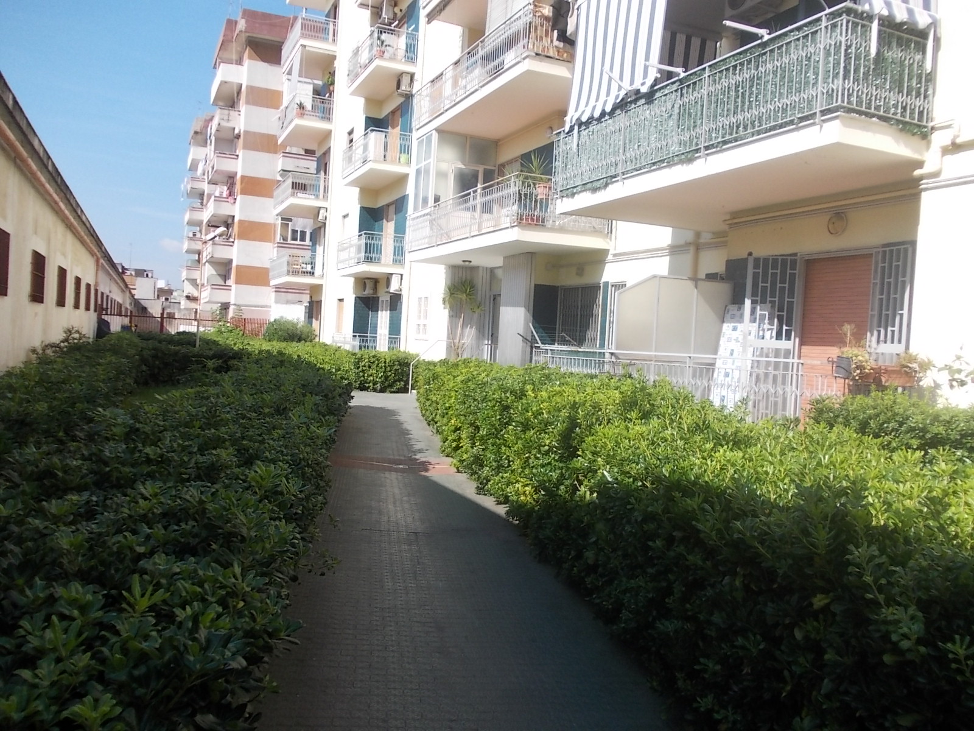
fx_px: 788
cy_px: 366
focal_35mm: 28
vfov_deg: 49.7
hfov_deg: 63.4
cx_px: 487
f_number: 5.4
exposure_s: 1/200
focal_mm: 4
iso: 80
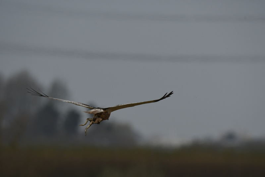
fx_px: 6071
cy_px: 88
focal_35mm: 825
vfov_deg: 1.7
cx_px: 132
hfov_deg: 2.5
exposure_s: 1/2500
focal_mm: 550
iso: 640
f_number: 9
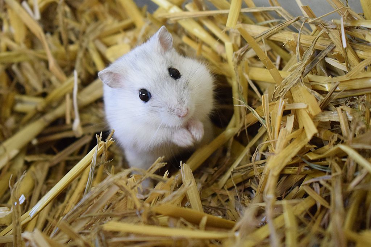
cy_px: 124
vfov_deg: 16.6
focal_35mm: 82
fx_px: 850
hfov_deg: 24.6
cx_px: 186
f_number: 5.6
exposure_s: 1/125
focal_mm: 55
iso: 3200
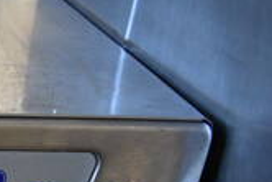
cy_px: 290
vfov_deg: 13.0
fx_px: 749
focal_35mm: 99
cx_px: -218
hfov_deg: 17.0
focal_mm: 18
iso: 1600
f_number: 3.5
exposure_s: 1/125
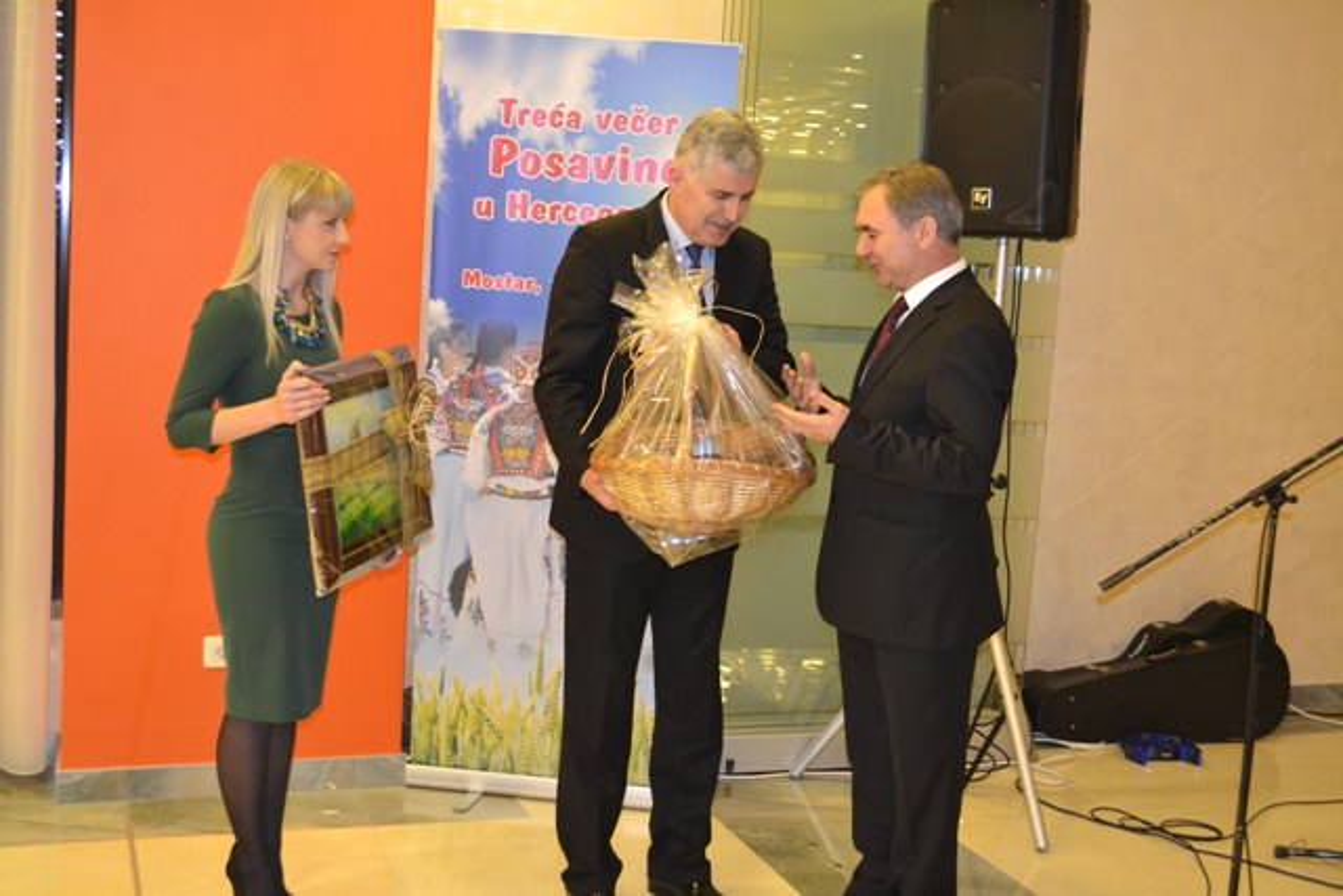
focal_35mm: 44
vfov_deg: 30.9
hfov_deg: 45.0
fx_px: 1623
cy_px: 448
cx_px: 672
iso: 2800
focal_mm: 29
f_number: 4.5
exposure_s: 1/60
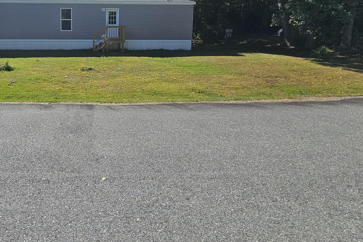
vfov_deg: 52.4
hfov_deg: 70.3
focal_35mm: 23
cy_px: 57
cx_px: 85
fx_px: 232
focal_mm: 2.2
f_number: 2.2
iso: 50
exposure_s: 1/2443
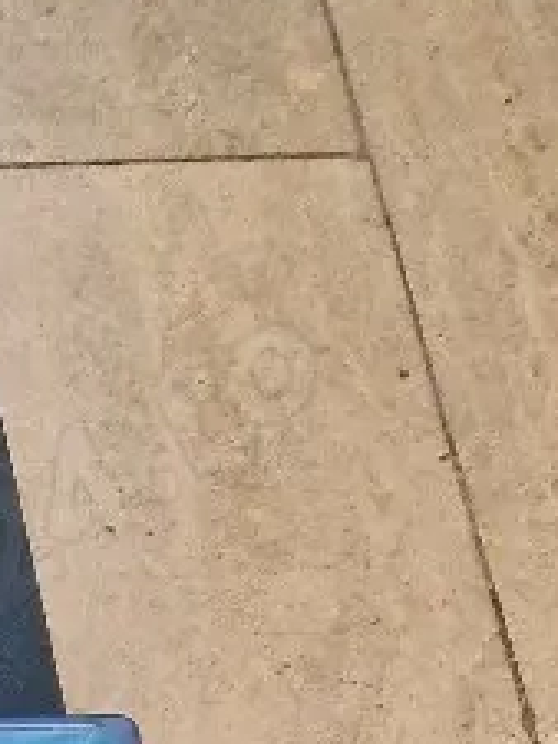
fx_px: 2920
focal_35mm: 136
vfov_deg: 12.4
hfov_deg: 9.9
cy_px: 1576
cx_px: -674
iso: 640
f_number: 1.8
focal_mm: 6.4
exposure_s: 1/50
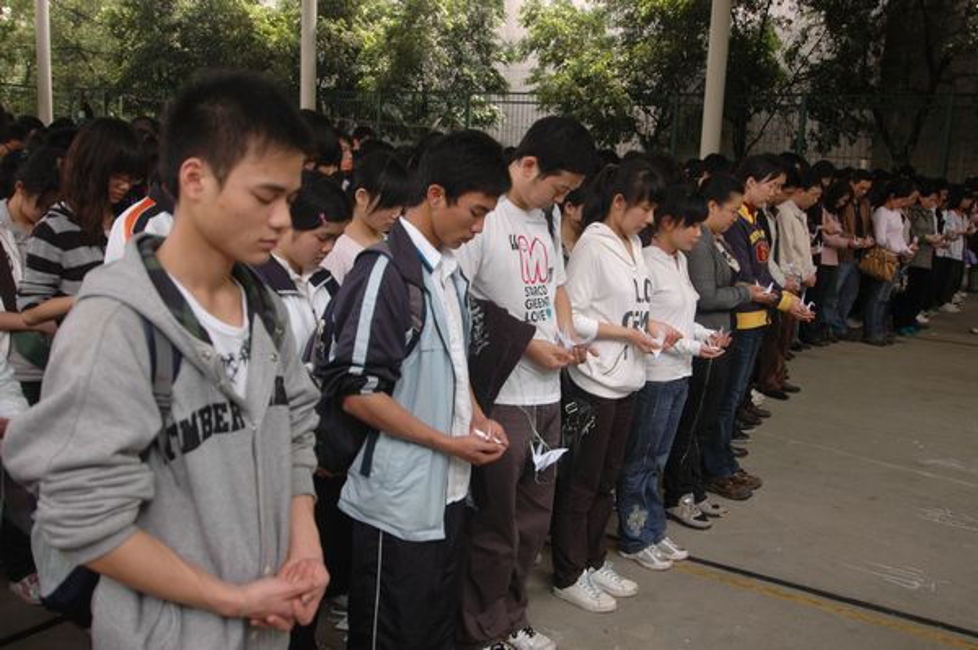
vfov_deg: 36.8
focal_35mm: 36
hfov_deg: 53.2
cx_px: 489
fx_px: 977
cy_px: 325
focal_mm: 24
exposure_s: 1/320
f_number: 4
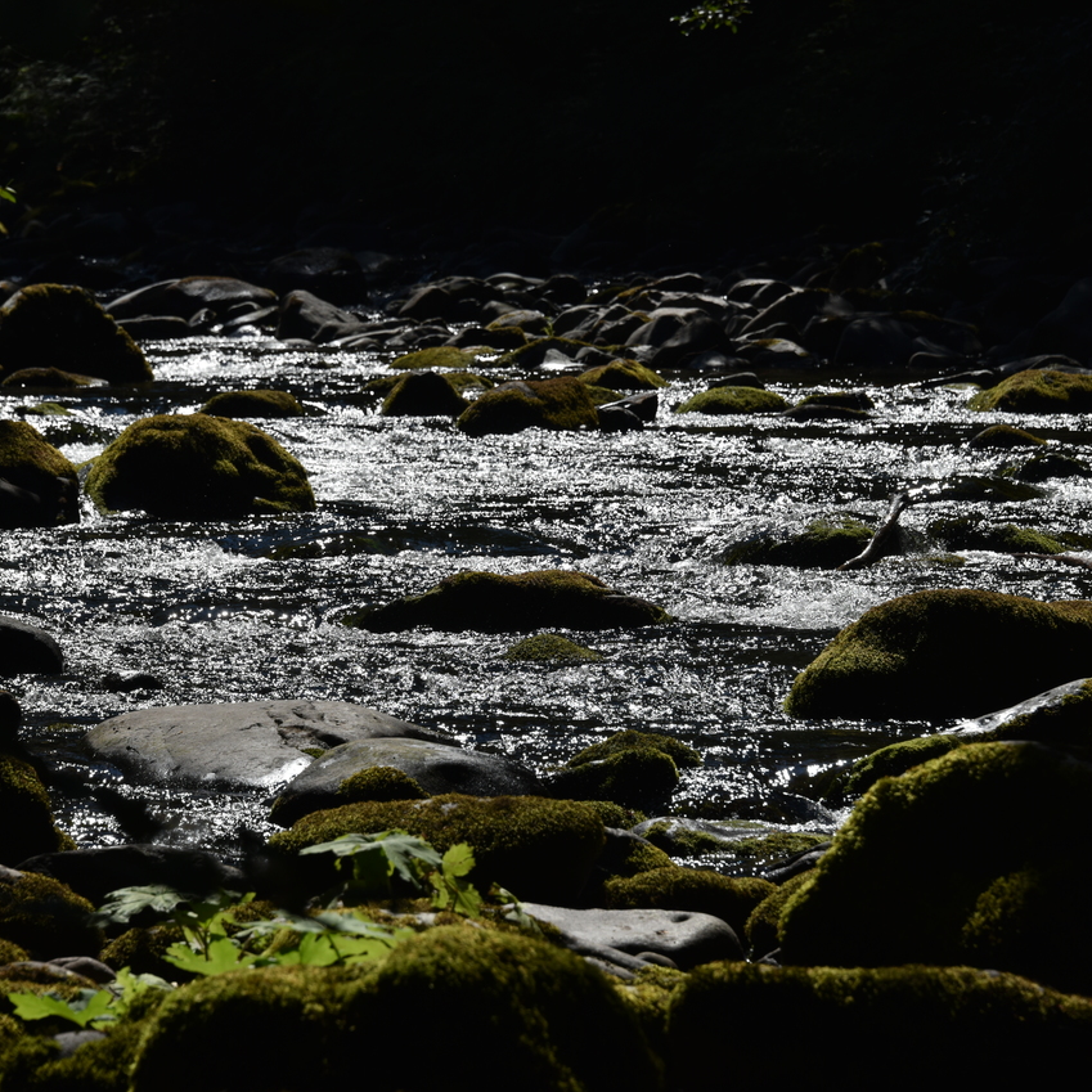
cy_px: 545
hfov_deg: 8.5
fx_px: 7317
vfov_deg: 8.5
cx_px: 607
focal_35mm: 205
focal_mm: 160
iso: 100
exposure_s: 1/400
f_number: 10
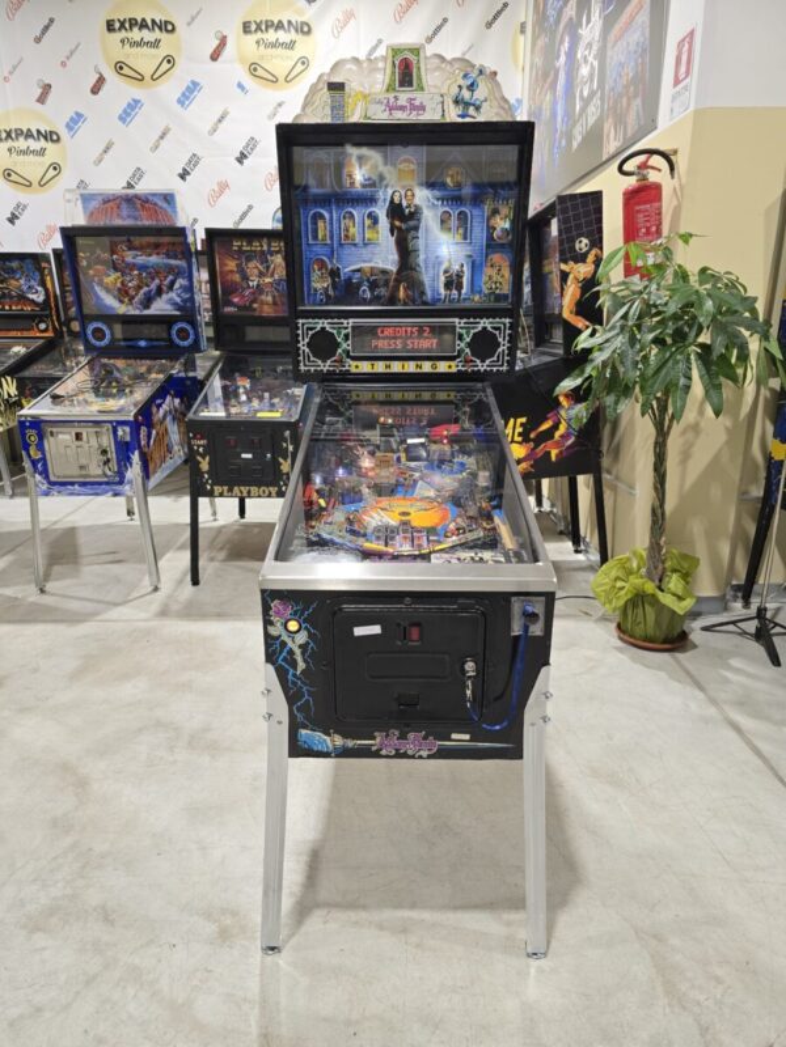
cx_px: 393
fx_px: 696
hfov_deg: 58.9
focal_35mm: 23
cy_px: 524
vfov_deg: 73.9
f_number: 1.7
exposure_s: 1/100
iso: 125
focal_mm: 6.3
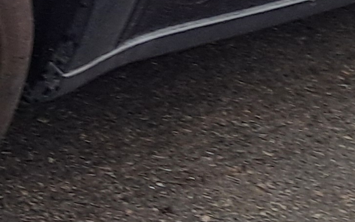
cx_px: -130
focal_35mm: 161
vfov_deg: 7.6
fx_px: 1558
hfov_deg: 12.5
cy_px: -316
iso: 50
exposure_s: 1/120
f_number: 1.8
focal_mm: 4
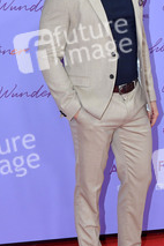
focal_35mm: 75
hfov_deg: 18.1
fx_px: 512
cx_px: 106
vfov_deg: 27.0
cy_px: 104
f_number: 7.1
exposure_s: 1/200
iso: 1250
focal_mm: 40
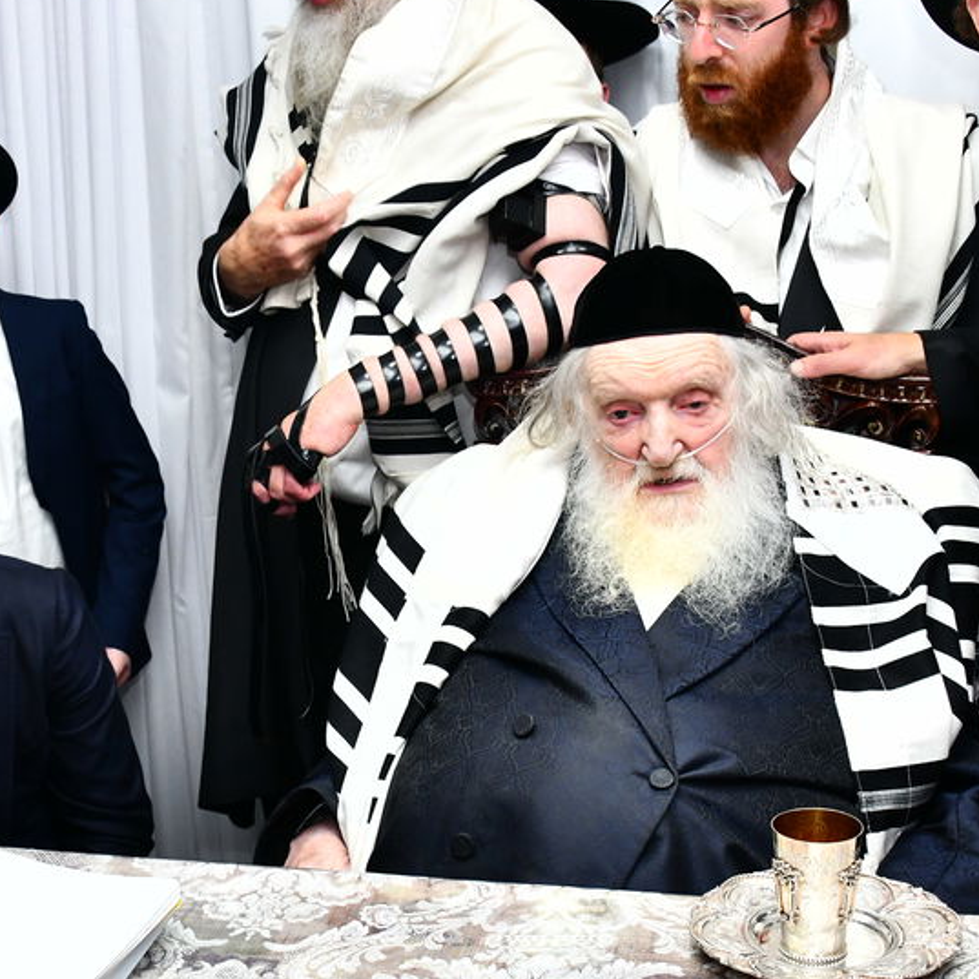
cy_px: 648
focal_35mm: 62
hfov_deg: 27.5
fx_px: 1984
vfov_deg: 27.6
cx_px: 306
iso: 800
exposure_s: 1/200
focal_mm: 28
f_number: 5.6
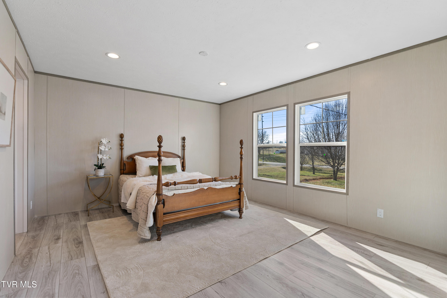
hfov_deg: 96.7
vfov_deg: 73.7
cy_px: 149
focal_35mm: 16
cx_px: 224
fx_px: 199
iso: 250
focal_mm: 16
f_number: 2.8
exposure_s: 1/40
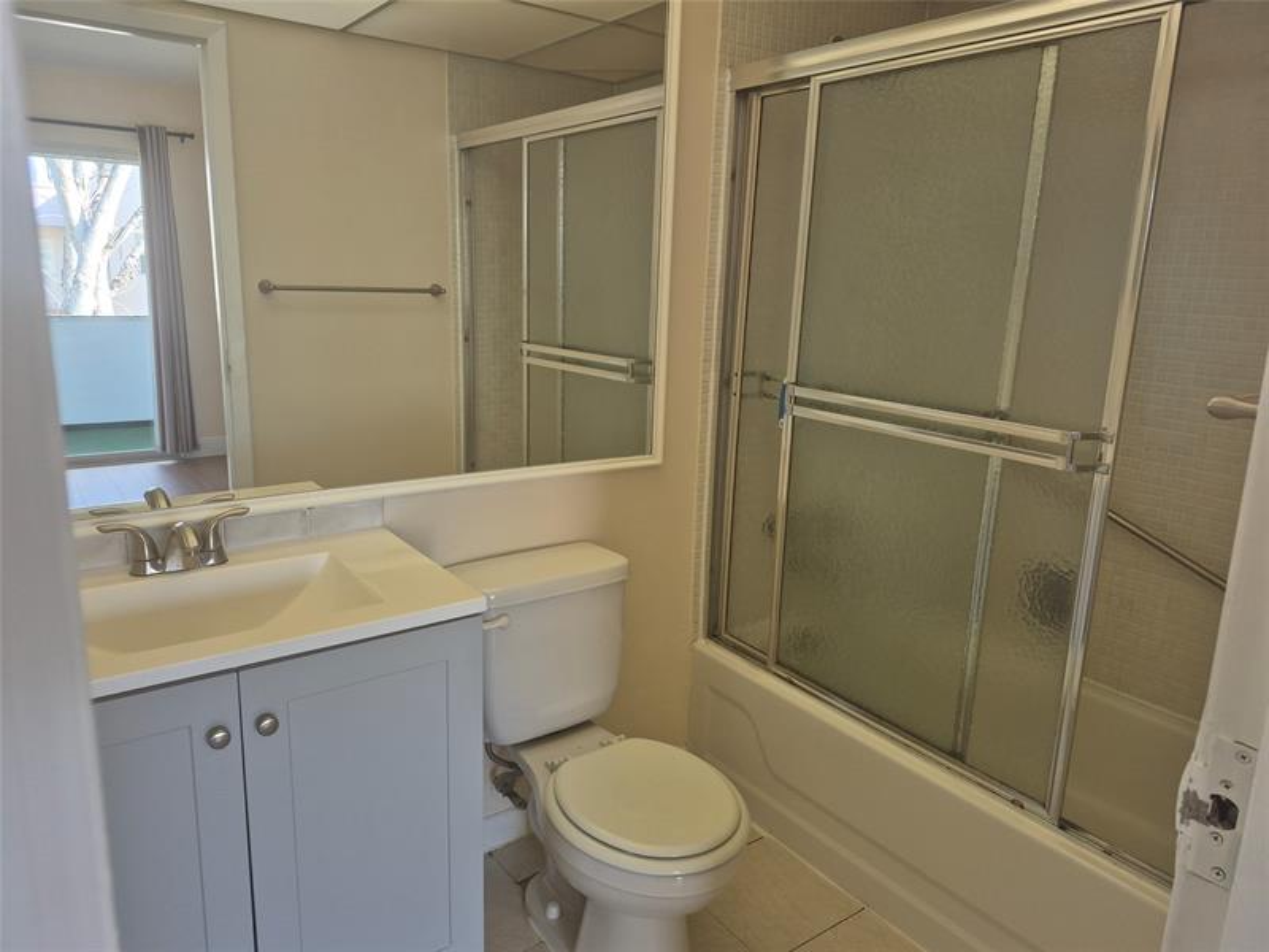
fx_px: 843
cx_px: 634
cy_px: 476
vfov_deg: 58.9
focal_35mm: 23
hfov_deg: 73.9
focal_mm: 5.4
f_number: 1.8
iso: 125
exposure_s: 1/120
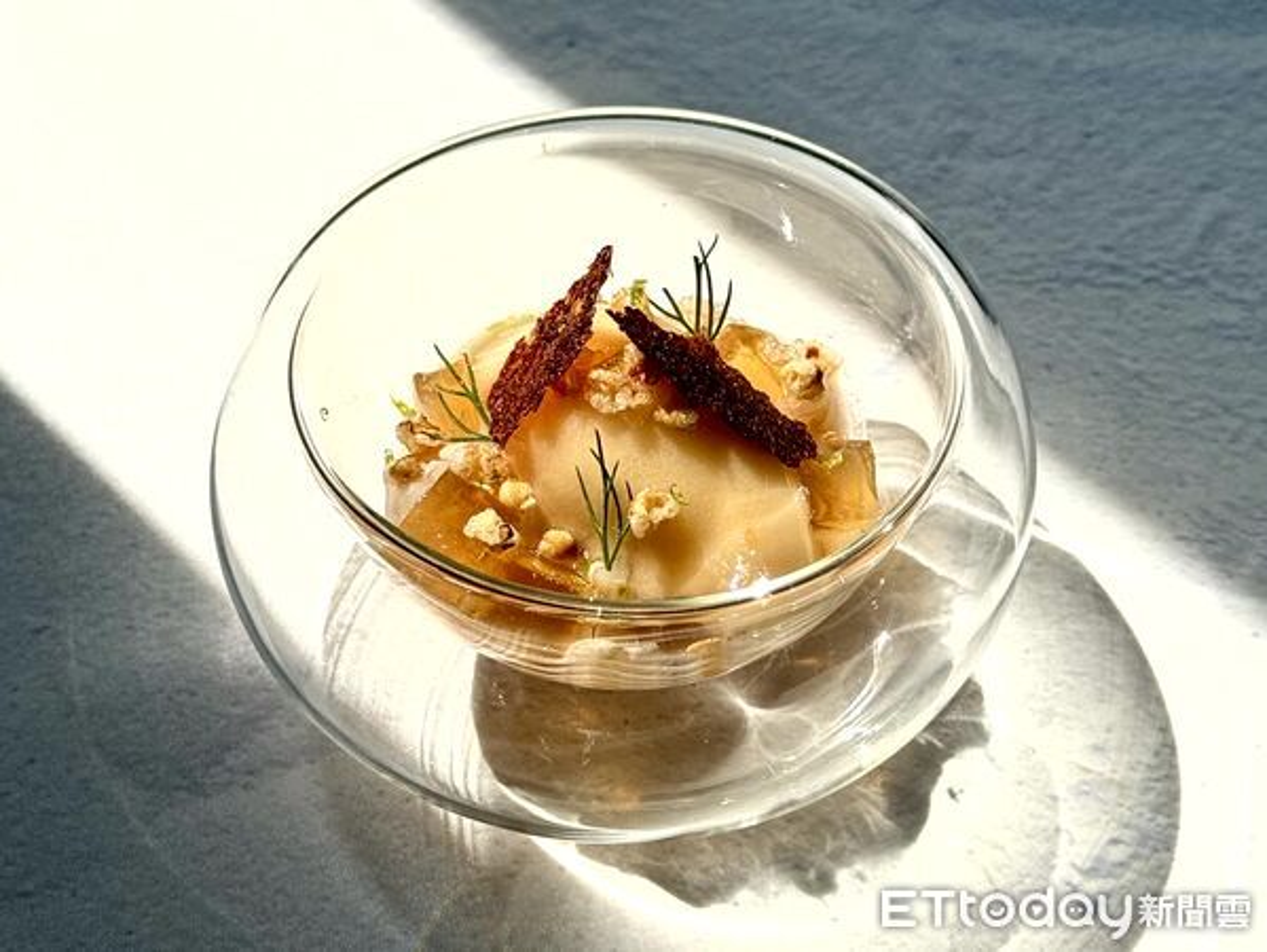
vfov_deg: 30.3
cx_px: 634
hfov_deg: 39.6
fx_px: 1758
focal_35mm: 48
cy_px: 476
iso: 80
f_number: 1.78
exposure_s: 1/3534
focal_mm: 6.76
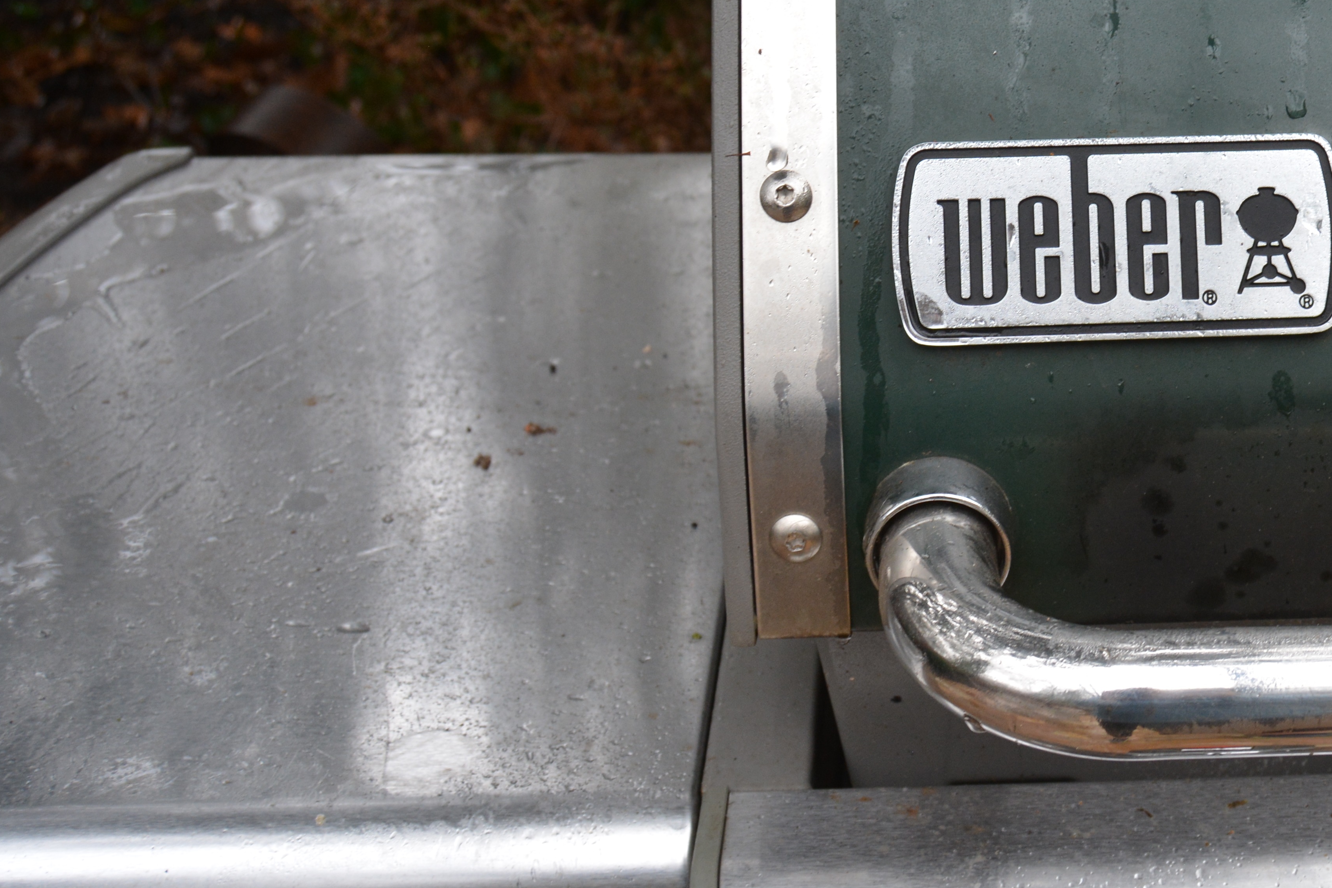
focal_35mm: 61
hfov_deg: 31.8
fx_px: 2253
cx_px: 1123
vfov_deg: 22.2
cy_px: 266
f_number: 5
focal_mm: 23
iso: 400
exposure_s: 1/100
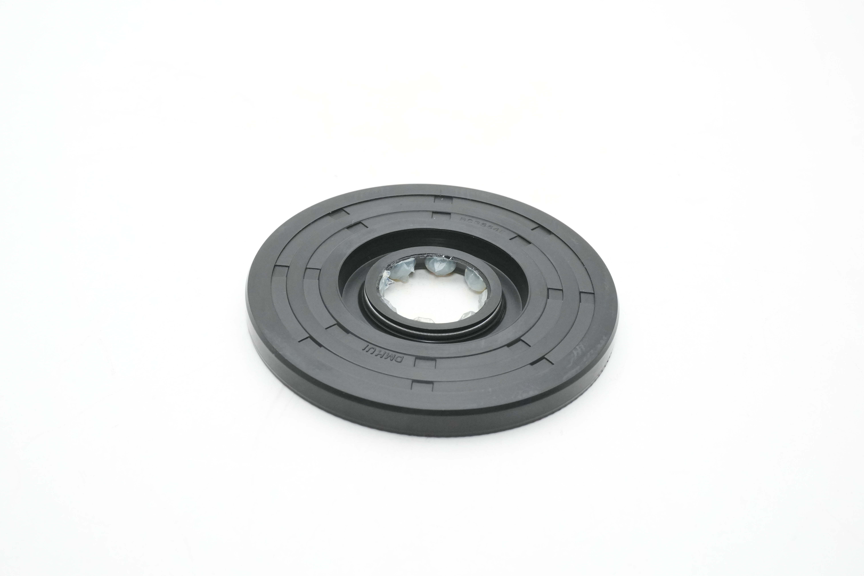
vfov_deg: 27.5
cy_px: 287
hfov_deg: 40.3
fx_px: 1176
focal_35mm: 49
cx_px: 432
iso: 3200
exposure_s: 1/160
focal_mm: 32
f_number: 11
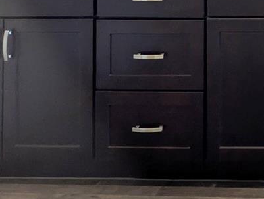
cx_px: 403
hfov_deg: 24.3
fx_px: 466
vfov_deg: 19.4
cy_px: -136
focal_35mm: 61
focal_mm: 2.02
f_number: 1.7
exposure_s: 1/120
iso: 102
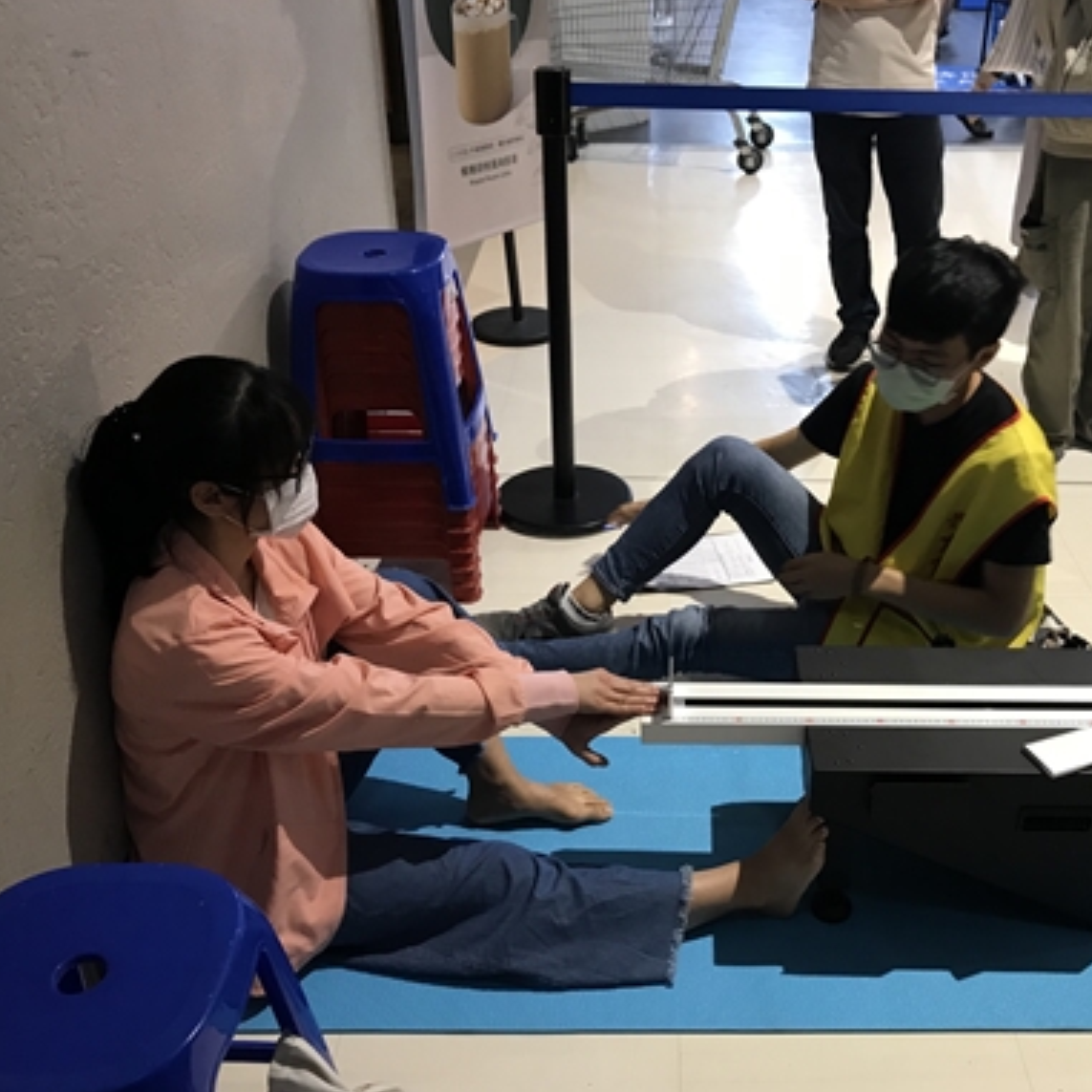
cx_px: 659
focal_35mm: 34
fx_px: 1213
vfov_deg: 48.5
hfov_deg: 48.1
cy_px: 543
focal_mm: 3.99
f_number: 1.8
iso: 40
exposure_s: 1/17
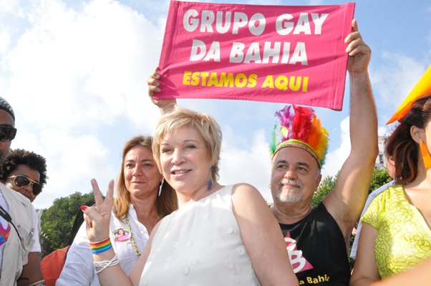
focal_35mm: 32
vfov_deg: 41.6
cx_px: 216
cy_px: 143
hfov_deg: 59.5
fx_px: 377
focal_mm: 21
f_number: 25
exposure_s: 1/200
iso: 1600
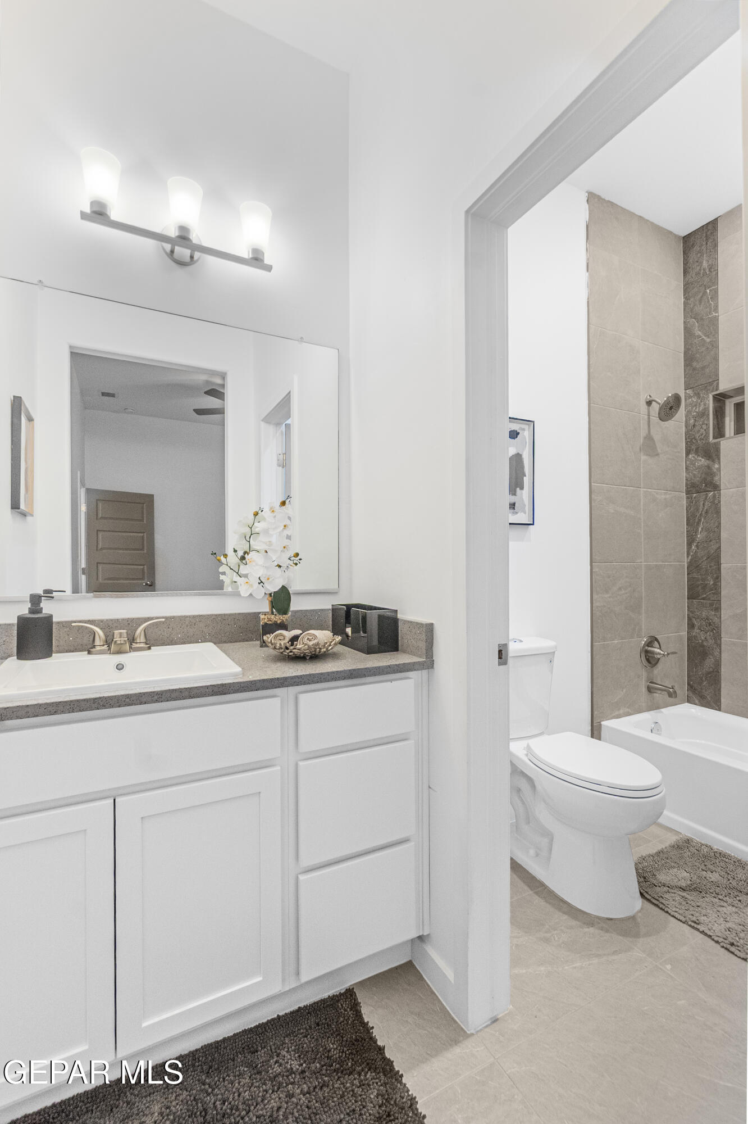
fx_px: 468
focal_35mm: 15
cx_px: 374
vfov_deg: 100.4
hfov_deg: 77.3
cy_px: 562
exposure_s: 1/15
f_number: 8
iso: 800
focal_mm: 10
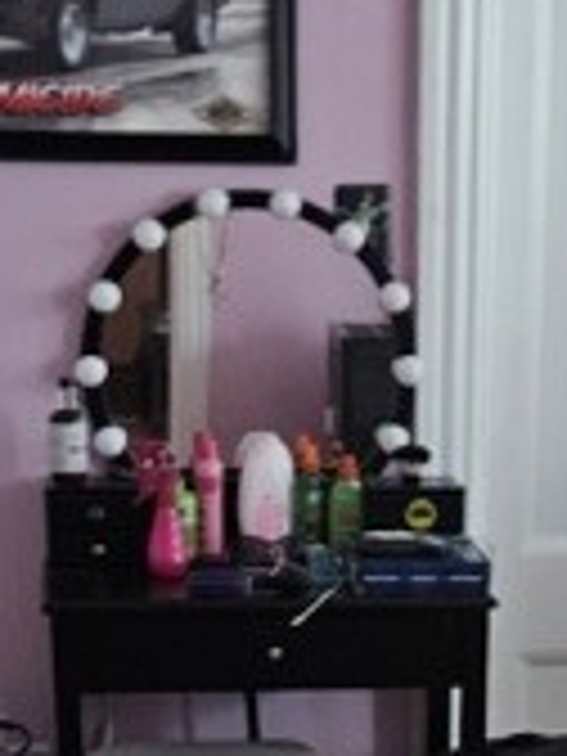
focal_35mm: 105
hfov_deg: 14.0
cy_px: 976
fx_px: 2293
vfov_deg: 17.6
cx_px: 459
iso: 800
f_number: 1.8
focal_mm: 5.4
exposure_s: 1/24
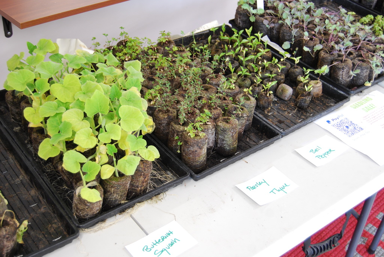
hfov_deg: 42.3
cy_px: 128
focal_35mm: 46
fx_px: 496
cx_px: 192
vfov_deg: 29.0
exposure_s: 1/13
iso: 400
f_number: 4.5
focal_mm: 31
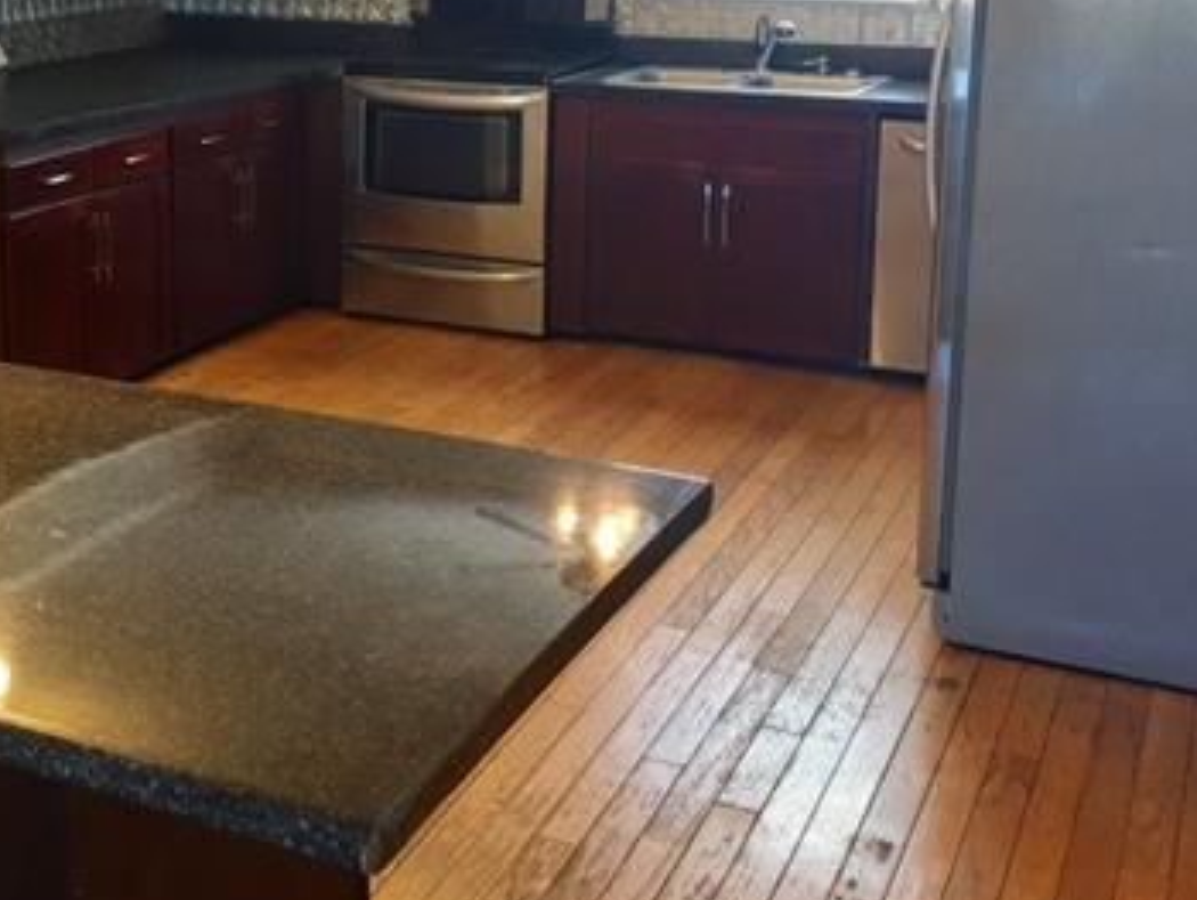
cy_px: 130
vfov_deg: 26.8
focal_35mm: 53
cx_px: 229
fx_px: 1834
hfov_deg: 34.9
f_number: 2.2
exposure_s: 1/15
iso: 32
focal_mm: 4.15
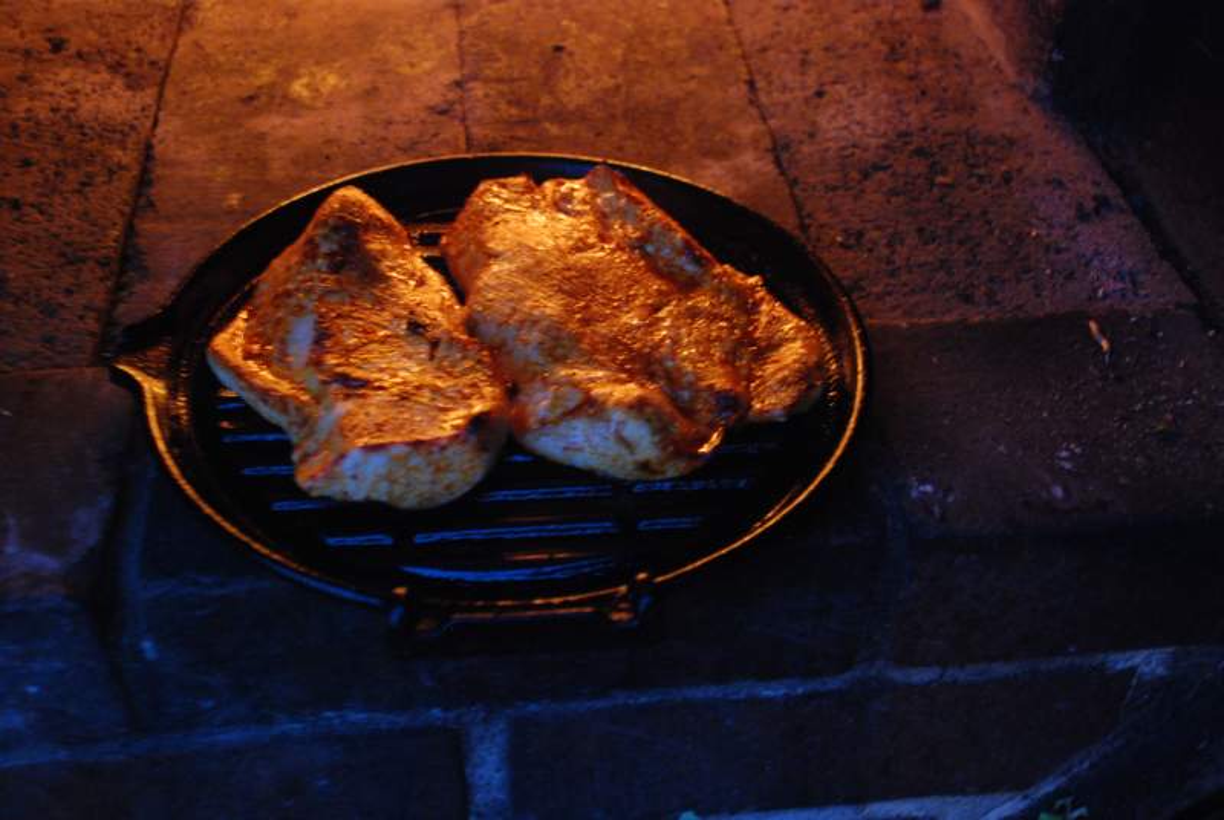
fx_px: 1328
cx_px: 612
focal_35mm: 39
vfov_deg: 34.3
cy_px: 410
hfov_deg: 49.5
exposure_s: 1/10
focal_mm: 26
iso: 1600
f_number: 4
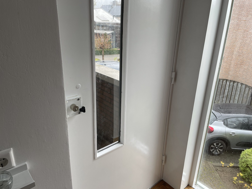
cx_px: 126
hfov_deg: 67.3
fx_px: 189
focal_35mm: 26
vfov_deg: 53.1
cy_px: 94
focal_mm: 4.2
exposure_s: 1/121
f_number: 1.6
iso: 40
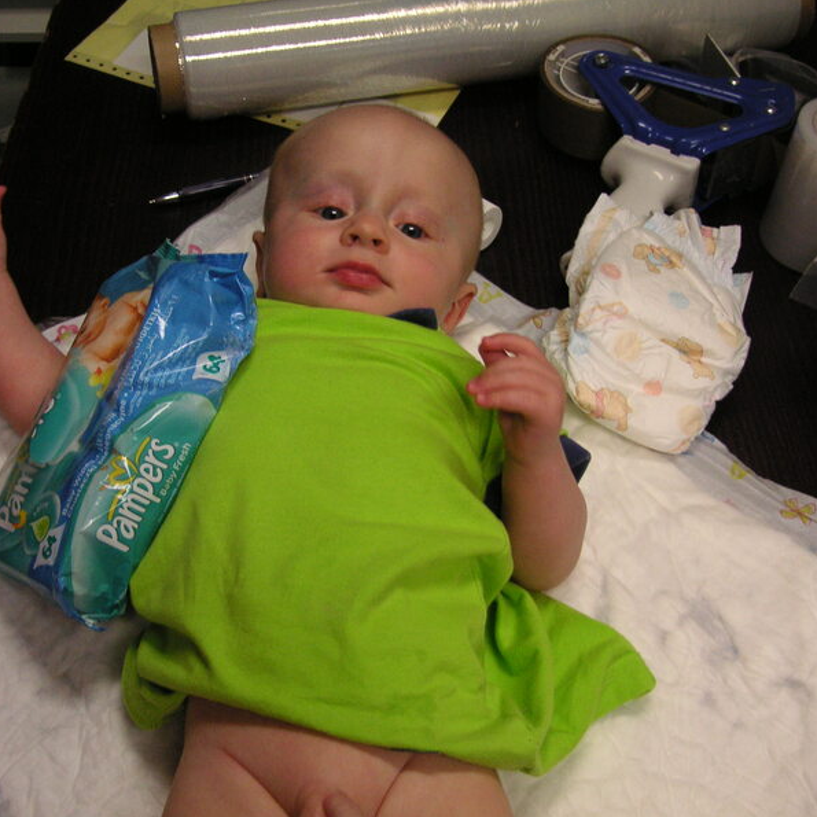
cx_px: 338
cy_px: 408
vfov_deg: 38.3
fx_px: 1175
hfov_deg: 38.2
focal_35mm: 44
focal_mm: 6.1
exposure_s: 1/45
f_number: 2.8
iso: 80
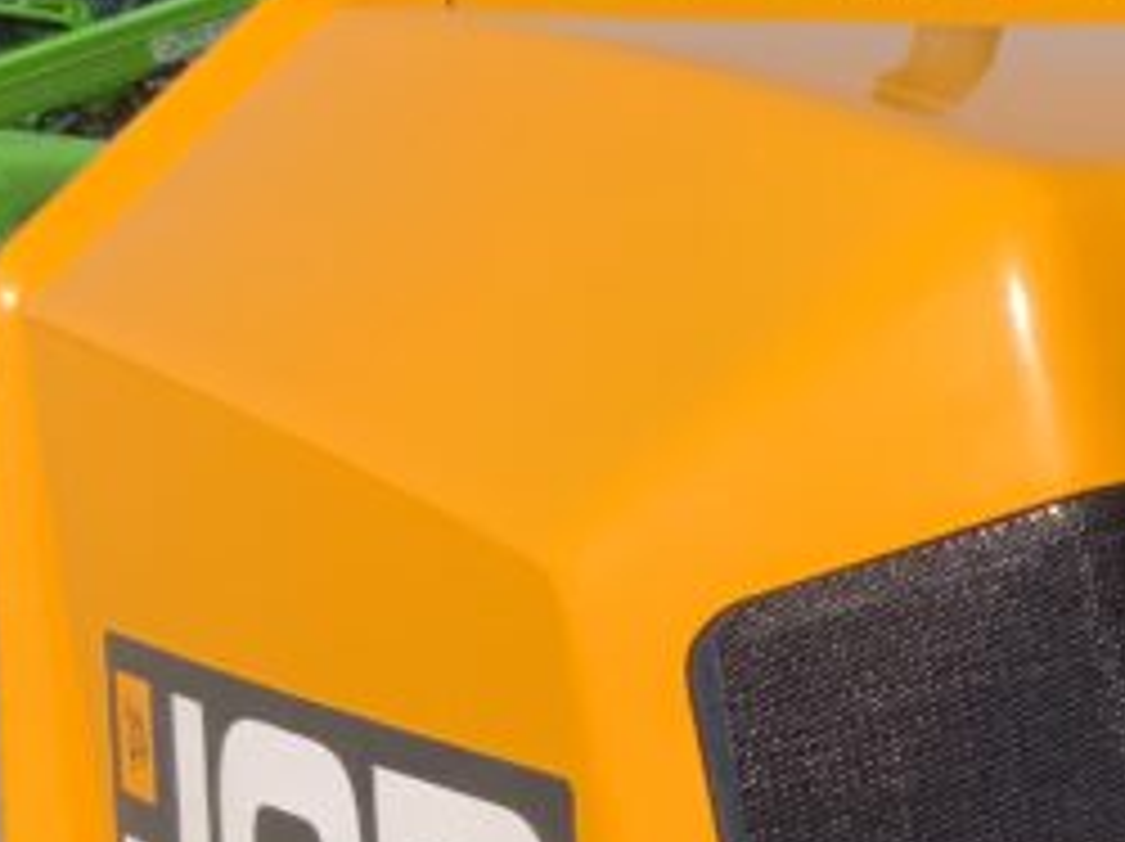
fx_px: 3864
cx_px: 1557
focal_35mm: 119
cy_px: 977
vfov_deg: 12.2
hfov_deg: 15.6
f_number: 1.8
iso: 16
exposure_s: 1/1984
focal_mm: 3
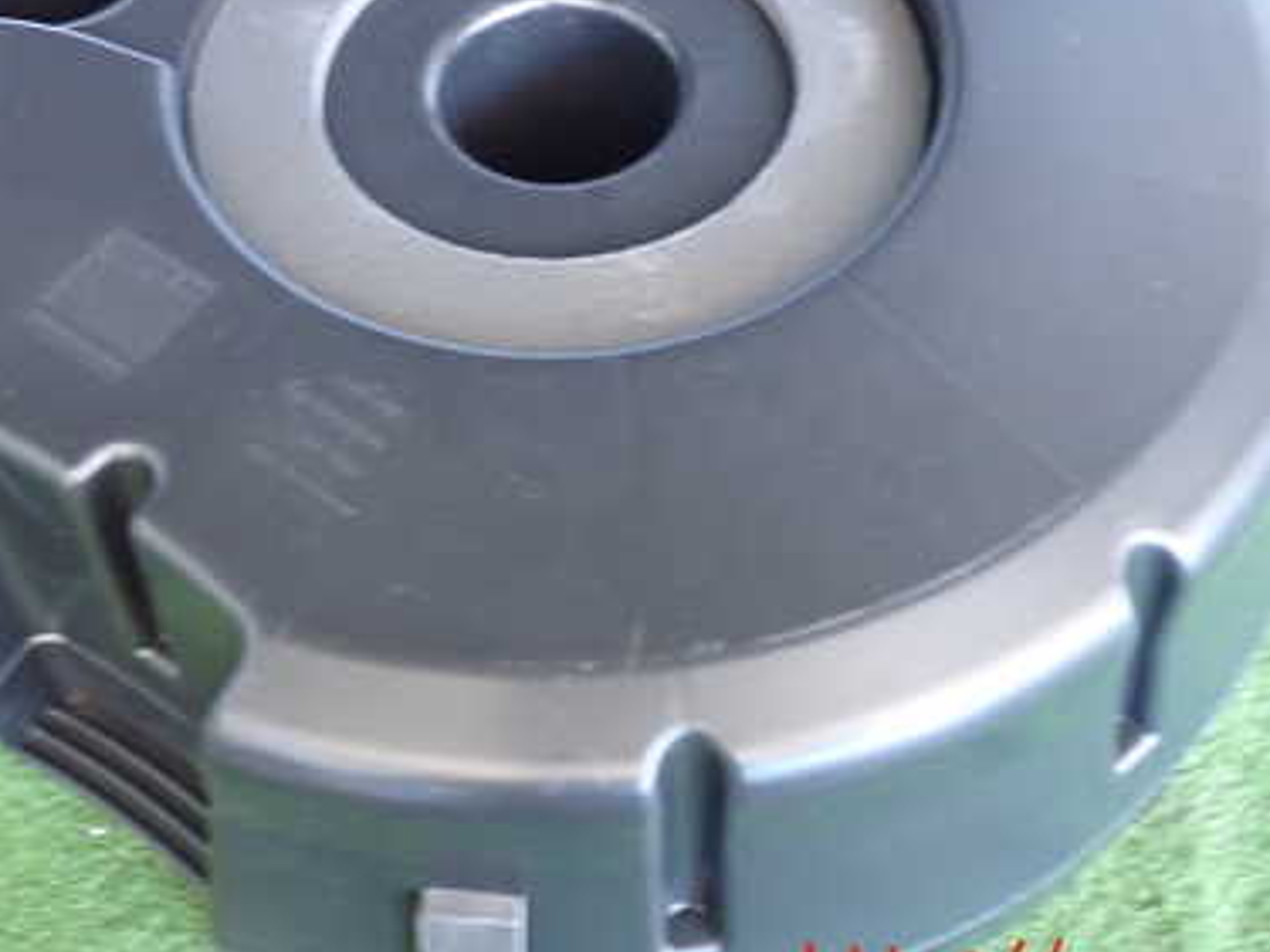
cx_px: 552
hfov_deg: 39.6
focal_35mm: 48
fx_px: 1760
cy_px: 257
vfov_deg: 29.8
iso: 800
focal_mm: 5.4
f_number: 2.3
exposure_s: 1/20
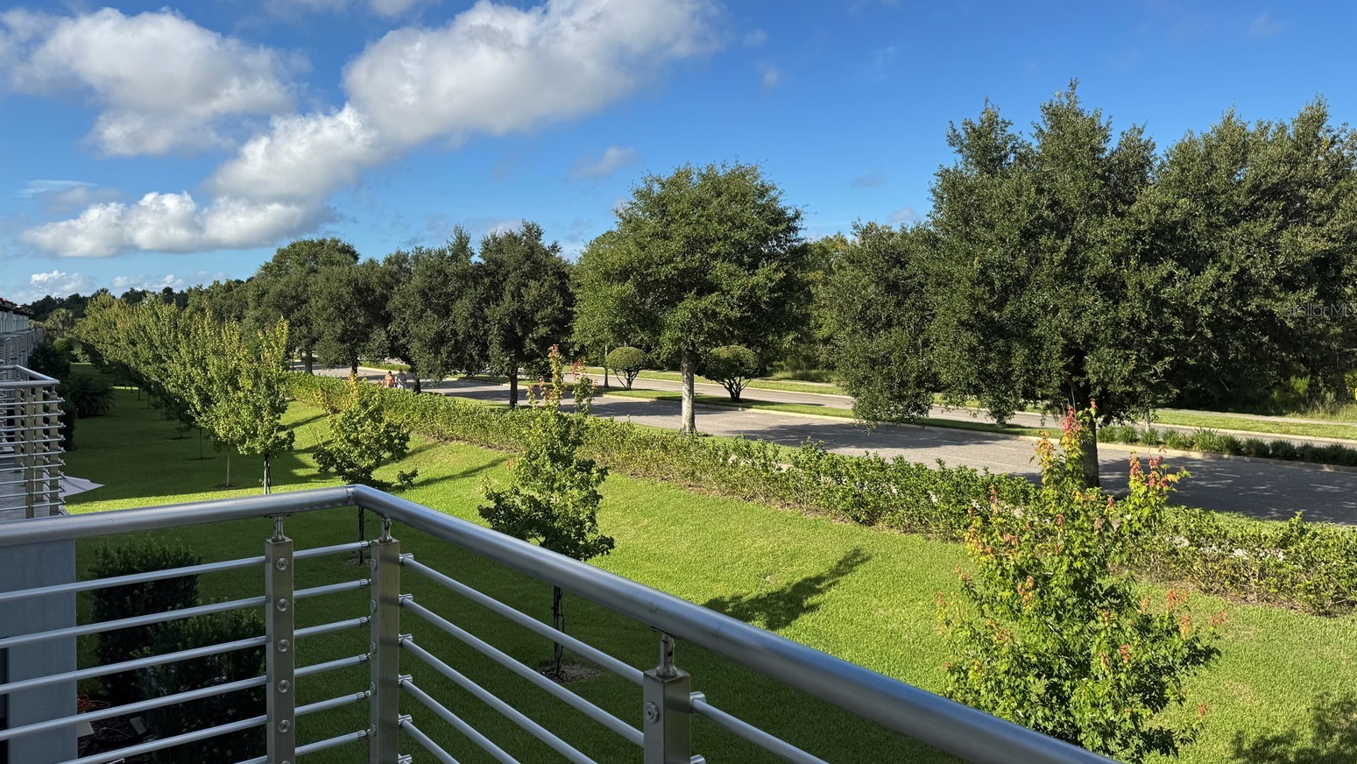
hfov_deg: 69.8
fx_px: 972
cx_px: 664
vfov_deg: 42.7
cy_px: 309
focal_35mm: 27
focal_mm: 6.76
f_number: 1.78
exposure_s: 1/4310
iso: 80
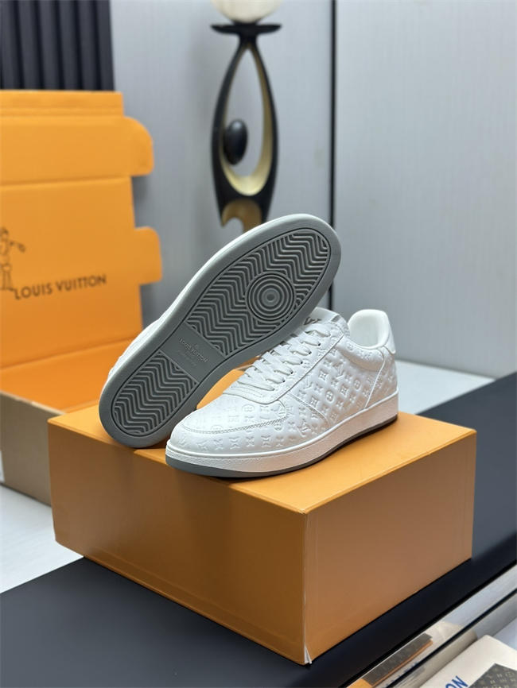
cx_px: 258
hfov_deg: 30.3
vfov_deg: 39.6
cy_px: 344
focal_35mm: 48
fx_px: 955
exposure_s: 1/100
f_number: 1.78
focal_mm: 6.86
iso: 125
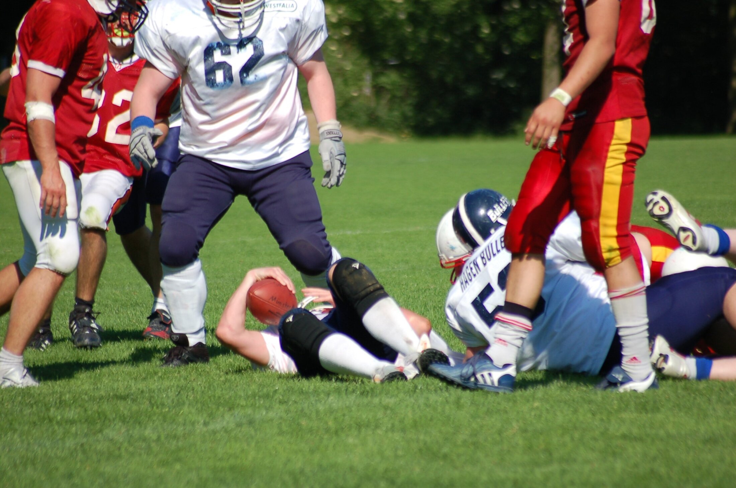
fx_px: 9183
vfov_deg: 3.0
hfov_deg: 4.6
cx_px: 368
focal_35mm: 450
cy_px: 244
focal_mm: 300
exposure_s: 1/1000
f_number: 5.6
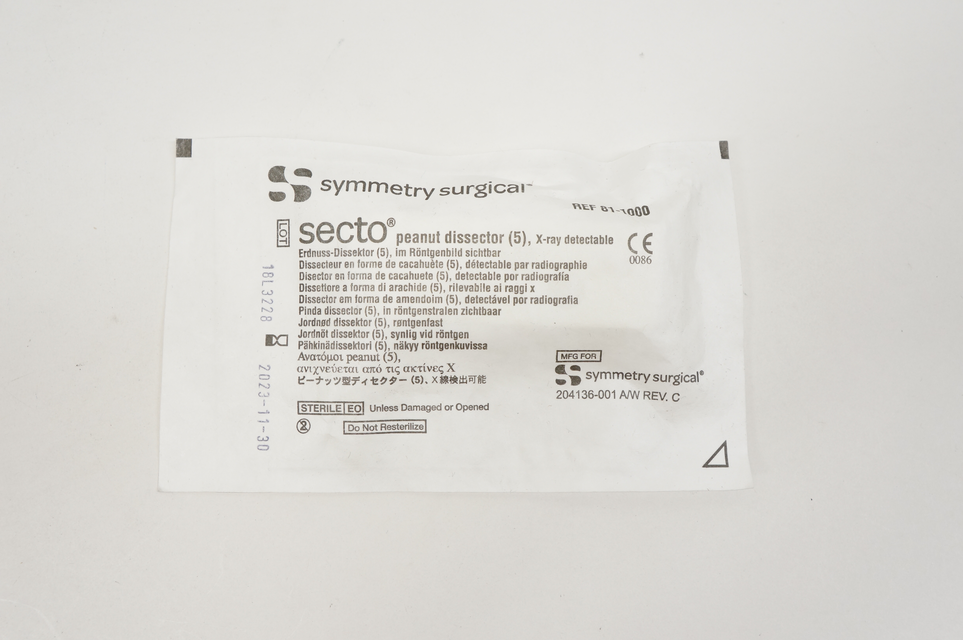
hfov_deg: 48.0
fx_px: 1082
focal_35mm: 40
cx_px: 482
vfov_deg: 32.9
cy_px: 320
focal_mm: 27
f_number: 6.3
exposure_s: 1/80
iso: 400
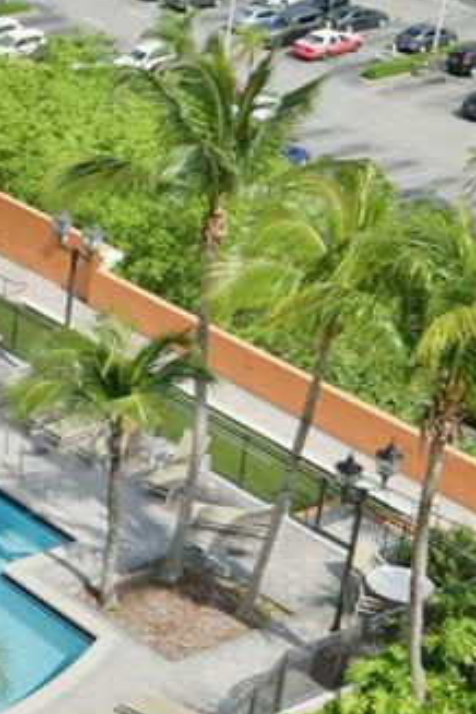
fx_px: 2181
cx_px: -393
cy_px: 367
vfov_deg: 18.6
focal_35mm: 110
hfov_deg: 11.5
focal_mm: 20
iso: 100
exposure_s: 1/250
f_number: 8
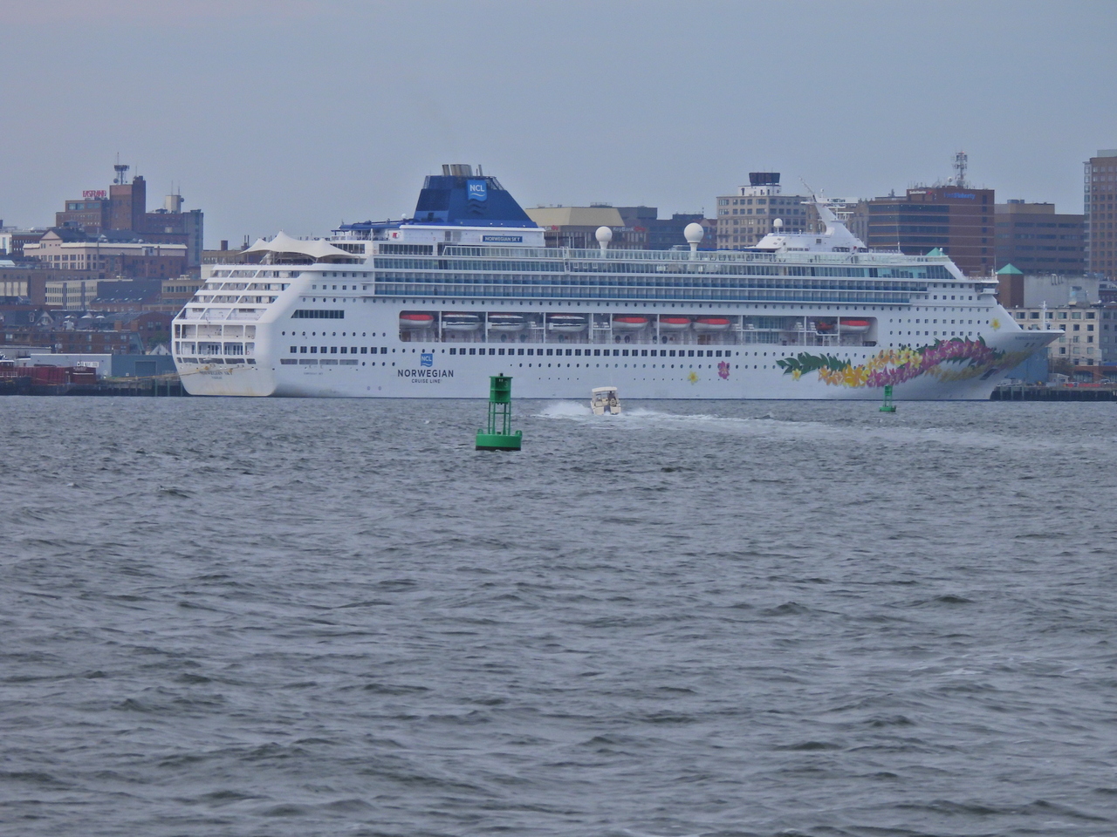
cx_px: 558
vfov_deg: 6.2
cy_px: 418
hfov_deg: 8.2
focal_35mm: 240
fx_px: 7744
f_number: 4.5
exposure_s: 1/1250
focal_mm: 42.8
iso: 100
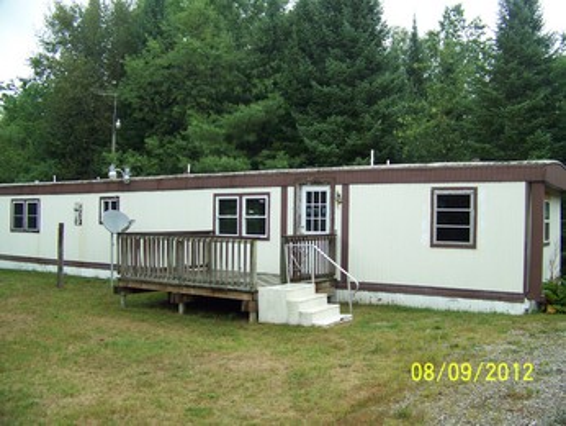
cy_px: 213
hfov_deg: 51.3
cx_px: 283
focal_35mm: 36
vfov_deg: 39.7
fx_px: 589
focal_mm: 5.85
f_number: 2.8
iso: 64
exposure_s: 1/50
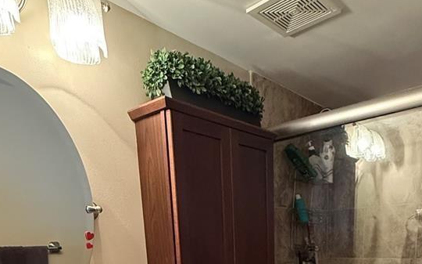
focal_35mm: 33
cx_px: 235
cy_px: 327
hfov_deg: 58.0
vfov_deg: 31.3
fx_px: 379
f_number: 2.2
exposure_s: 1/60
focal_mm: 2.22
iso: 800
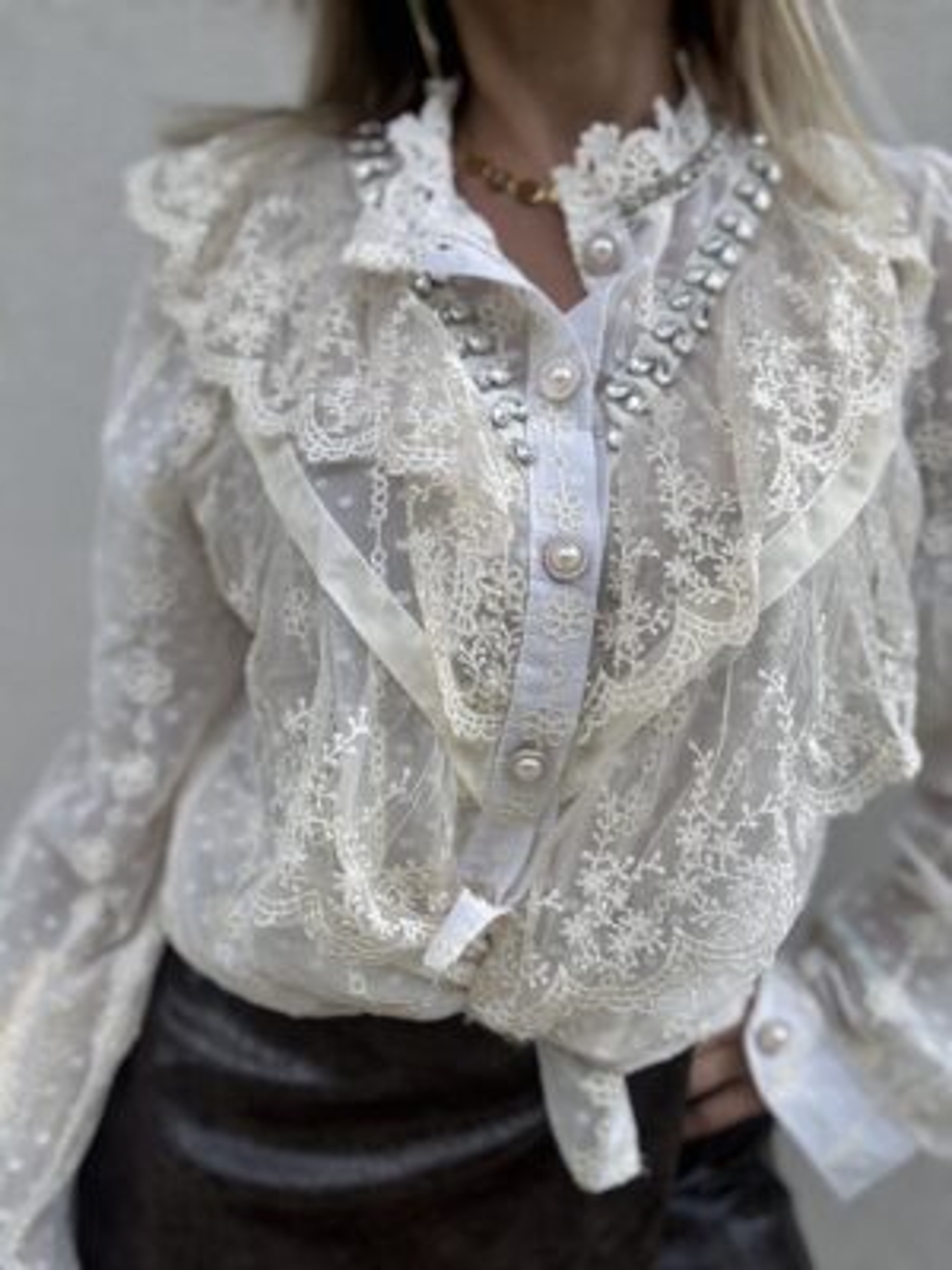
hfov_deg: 46.8
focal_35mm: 30
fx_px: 1100
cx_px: 476
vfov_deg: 60.0
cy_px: 635
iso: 25
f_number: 1.9
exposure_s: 1/600
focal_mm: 2.69
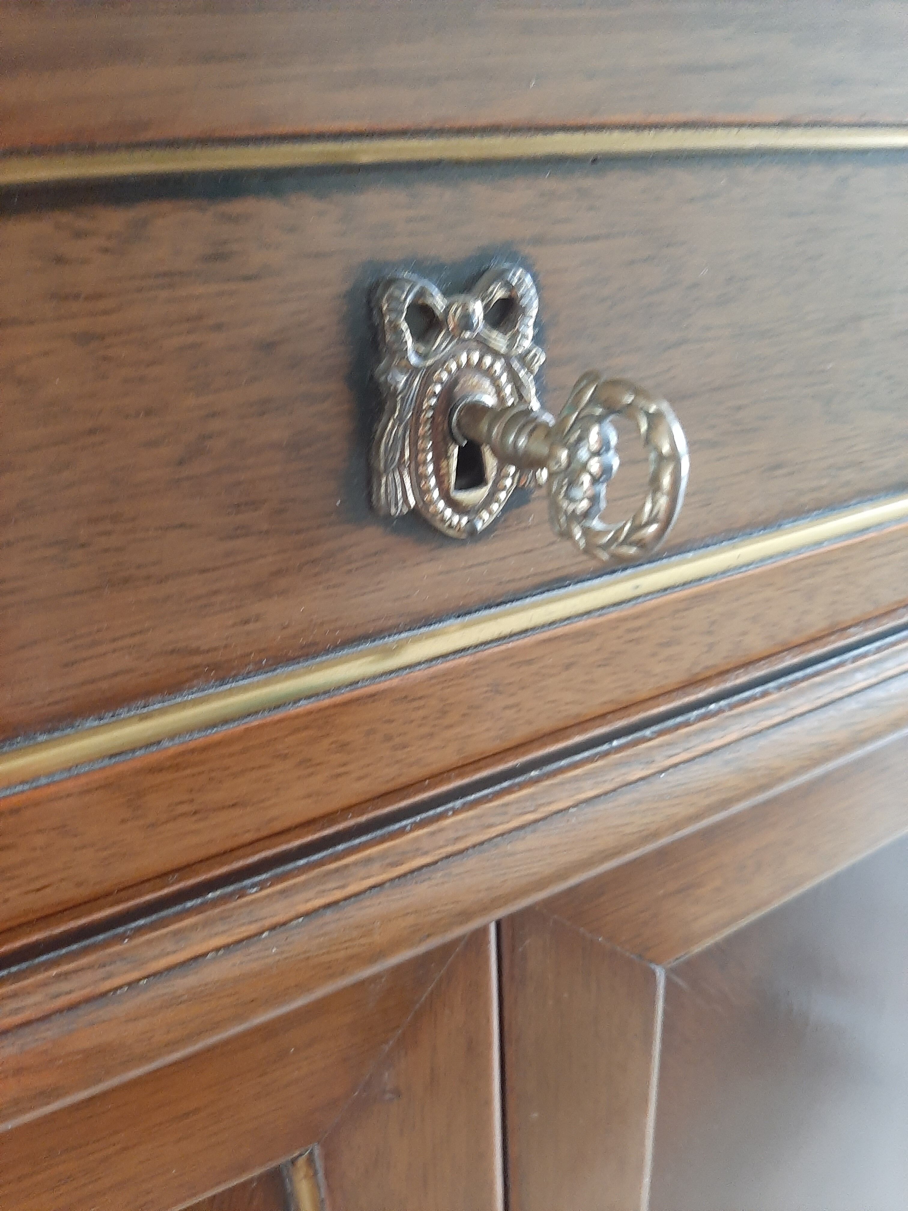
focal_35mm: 26
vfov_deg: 67.3
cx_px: 454
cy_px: 606
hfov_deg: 53.1
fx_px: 909
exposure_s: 1/25
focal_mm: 3.93
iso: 320
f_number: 1.7
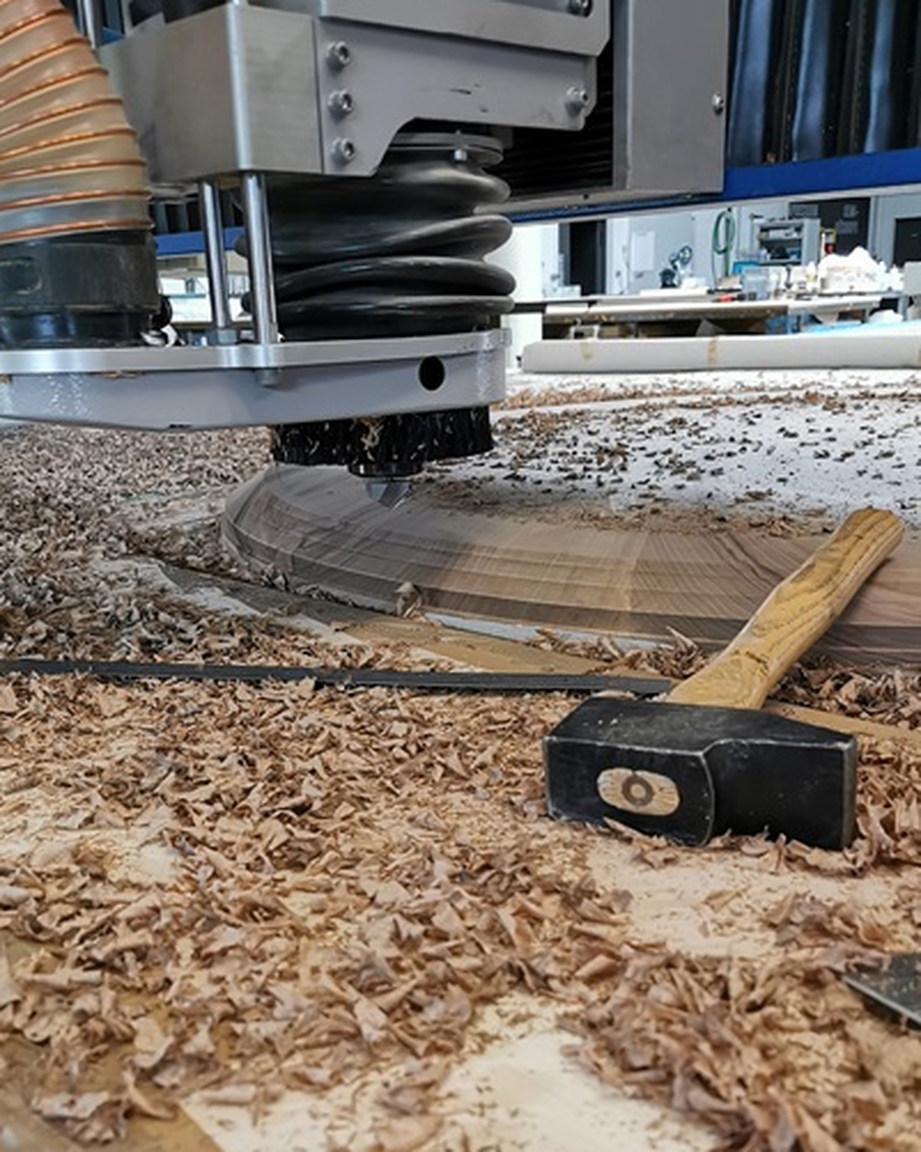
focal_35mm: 35
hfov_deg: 42.2
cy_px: 748
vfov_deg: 50.8
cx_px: 436
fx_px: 1194
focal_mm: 5.56
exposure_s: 1/100
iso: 320
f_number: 1.6
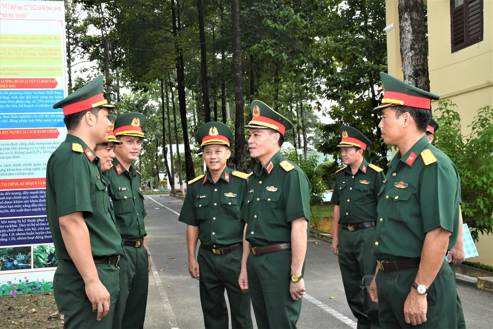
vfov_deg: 28.1
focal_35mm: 48
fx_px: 657
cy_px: 164
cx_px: 246
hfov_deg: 41.1
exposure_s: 1/100
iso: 1000
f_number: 13
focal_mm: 32
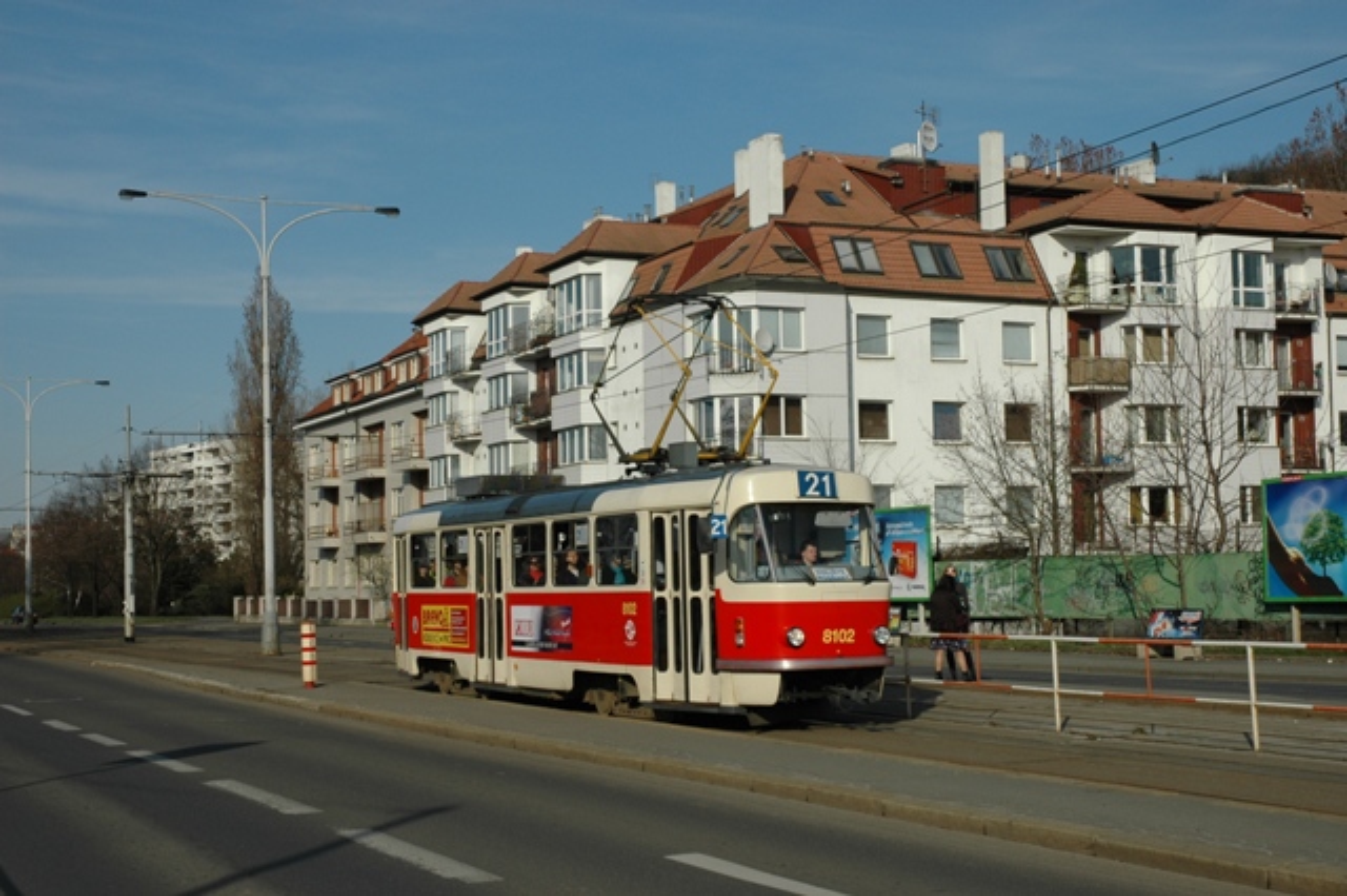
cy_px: 448
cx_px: 674
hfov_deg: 37.9
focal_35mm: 52
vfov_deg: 25.7
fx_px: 1963
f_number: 10
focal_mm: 35
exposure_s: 1/640
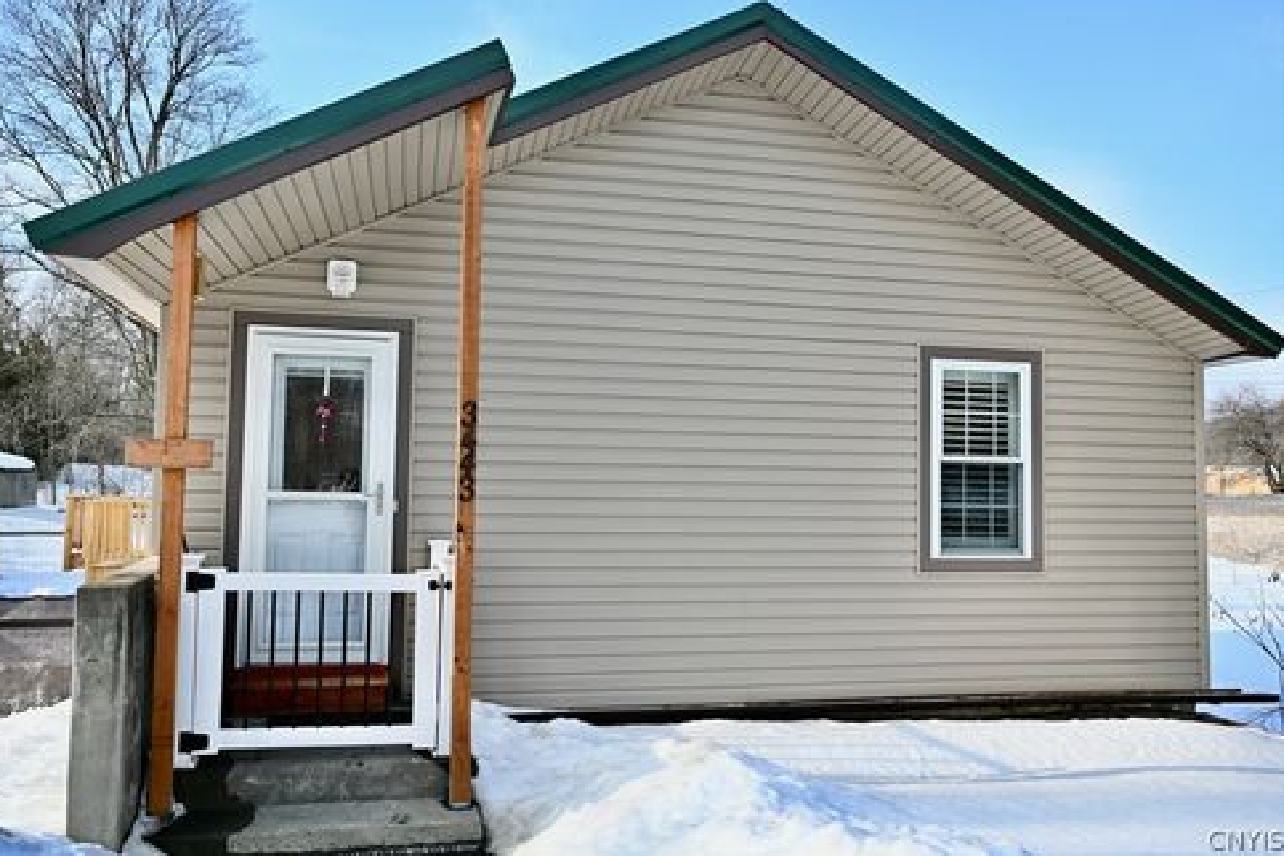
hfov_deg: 61.5
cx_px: 625
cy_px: 416
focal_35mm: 30
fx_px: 1079
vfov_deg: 43.3
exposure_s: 1/250
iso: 100
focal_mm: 19.5
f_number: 5.6
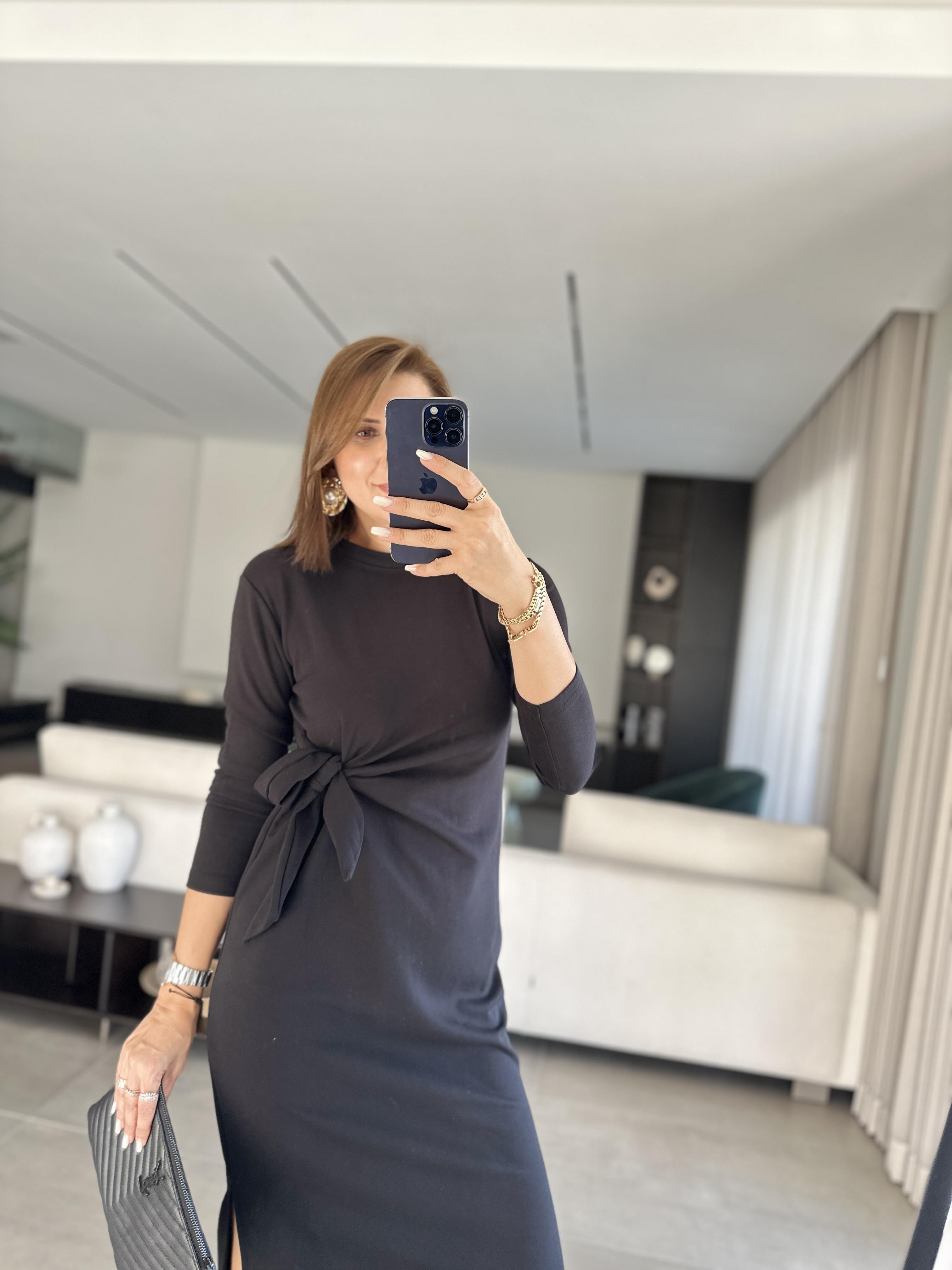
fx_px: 880
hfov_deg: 56.8
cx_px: 476
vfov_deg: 71.6
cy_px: 635
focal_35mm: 24
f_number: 1.78
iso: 250
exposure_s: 1/87
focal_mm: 6.86
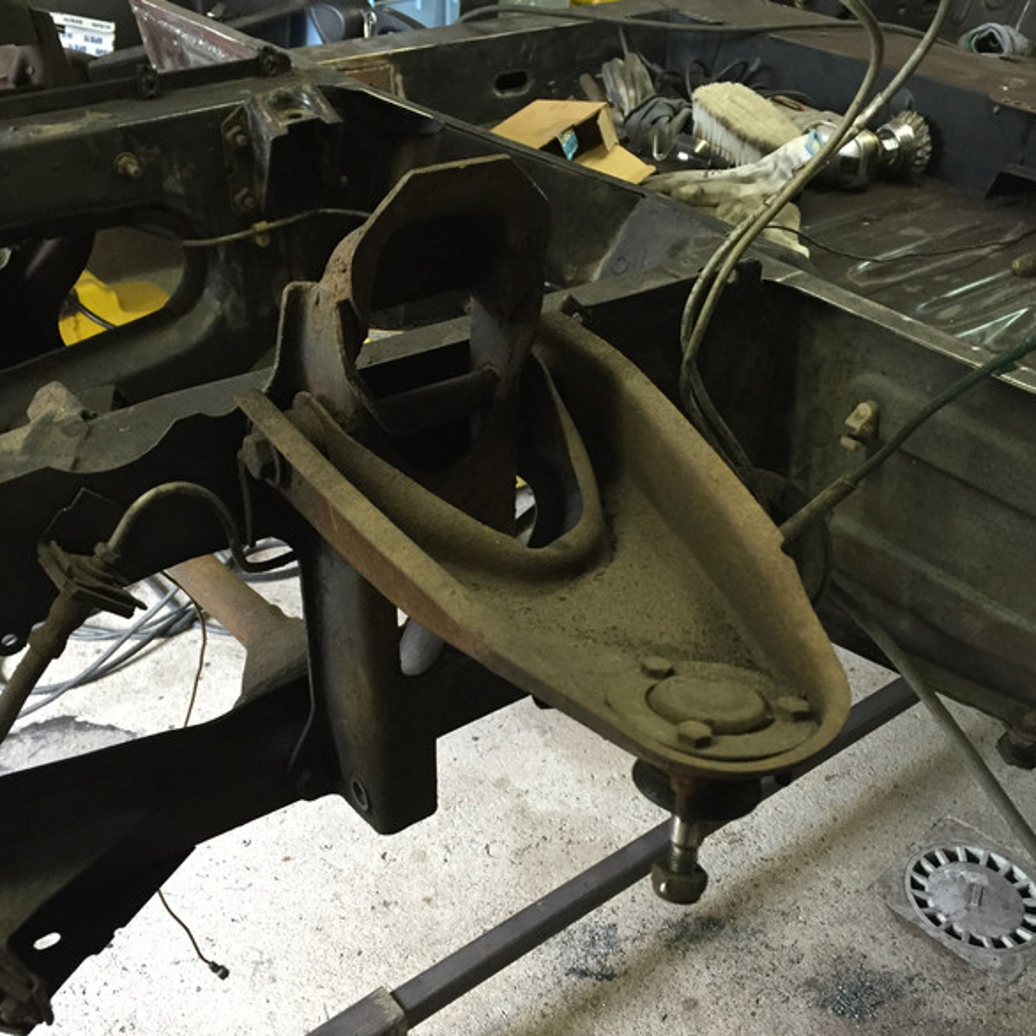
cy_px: 532
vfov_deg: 47.2
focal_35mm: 35
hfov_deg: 47.2
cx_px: 514
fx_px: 1185
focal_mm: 4.15
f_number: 2.2
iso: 200
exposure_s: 1/33
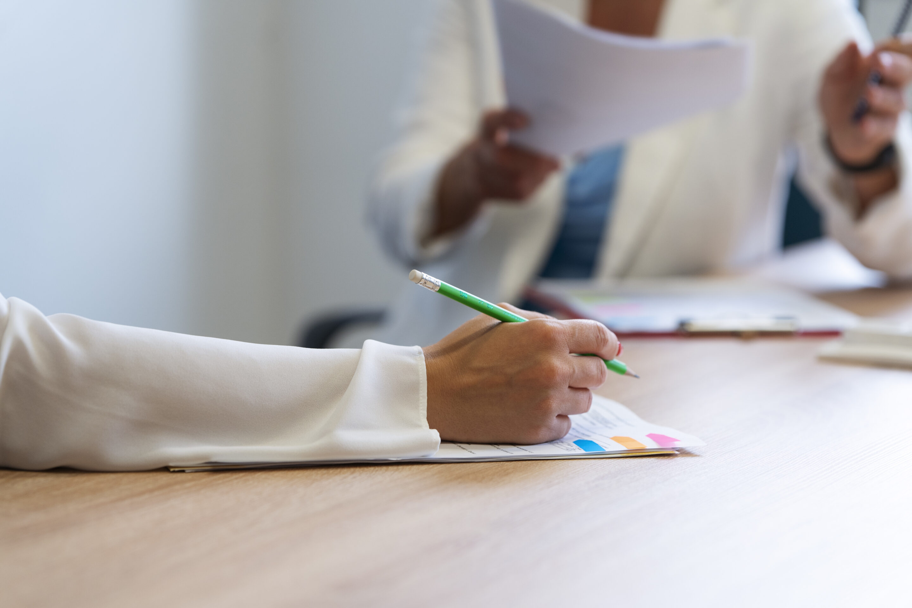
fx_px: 2153
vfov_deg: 16.1
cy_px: 304
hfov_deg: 23.9
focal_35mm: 85
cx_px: 456
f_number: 3.2
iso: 640
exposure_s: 1/250
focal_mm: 85
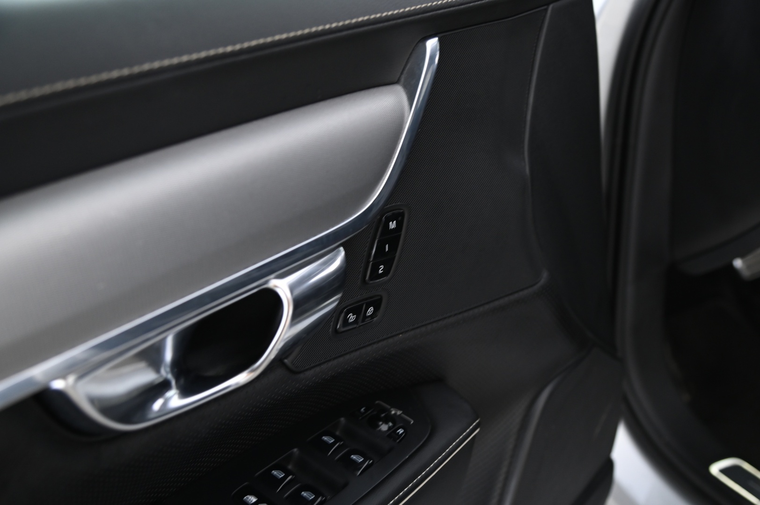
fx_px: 802
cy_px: 252
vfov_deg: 35.0
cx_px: 380
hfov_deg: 50.7
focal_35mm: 38
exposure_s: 1/10
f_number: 4
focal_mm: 38
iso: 1250
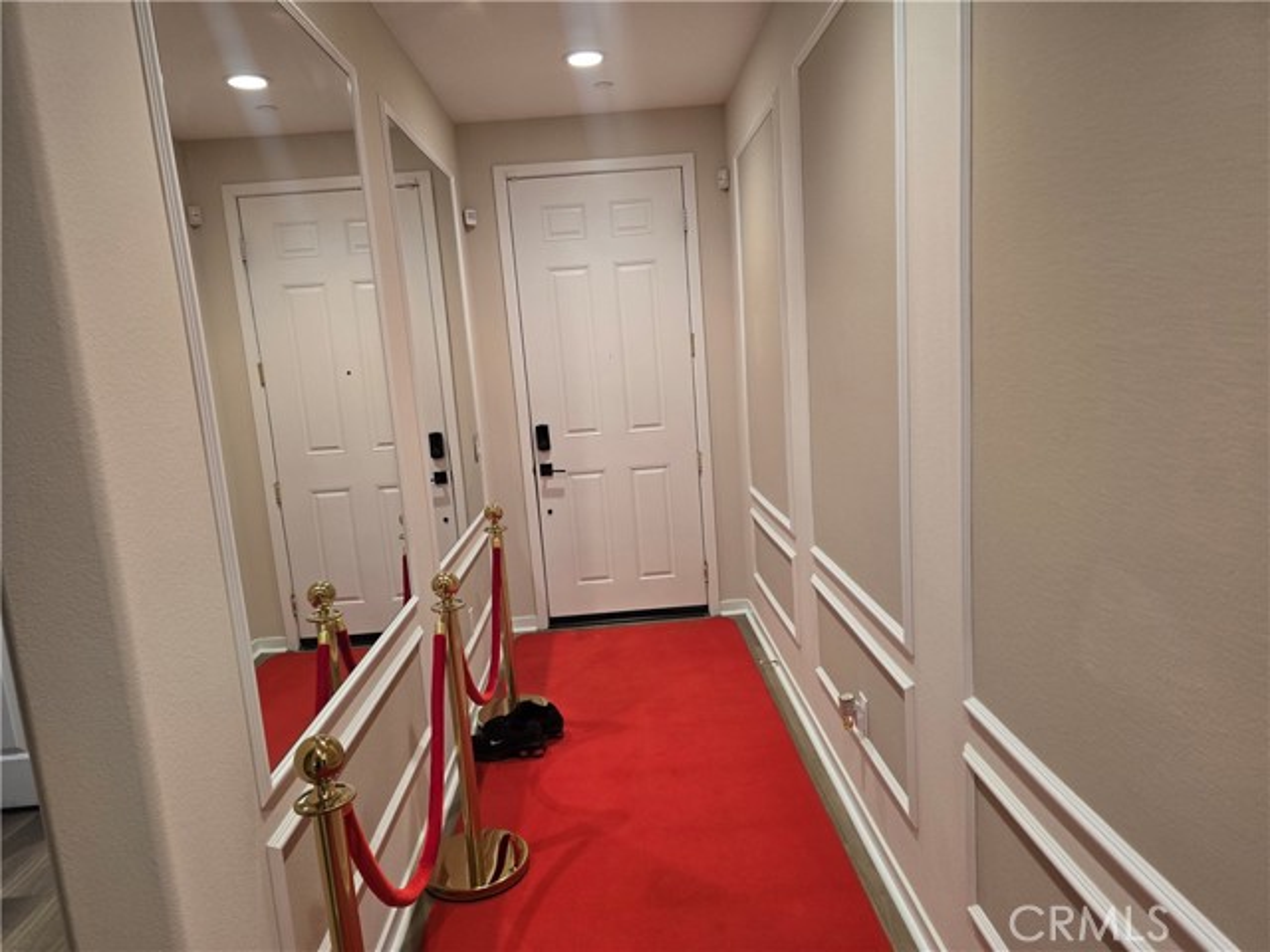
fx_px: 844
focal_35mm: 23
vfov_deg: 58.9
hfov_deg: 73.9
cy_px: 476
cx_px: 635
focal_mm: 6.3
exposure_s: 1/120
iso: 200
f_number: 1.7
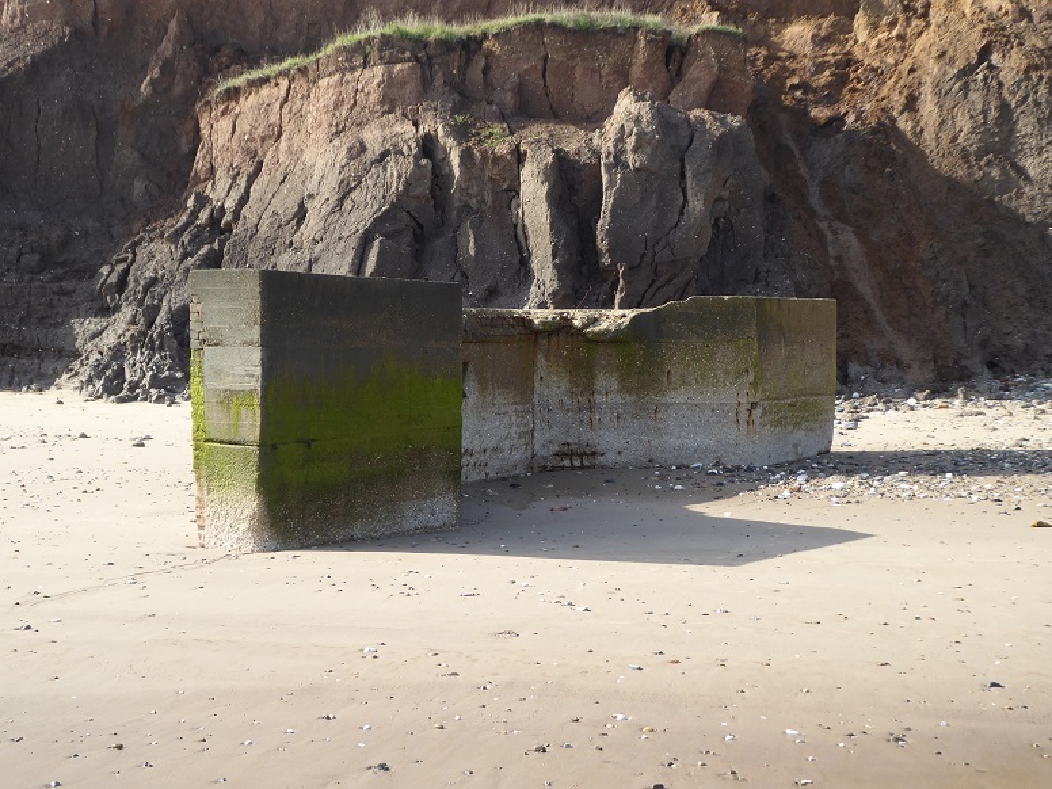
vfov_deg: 25.7
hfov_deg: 33.8
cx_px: 526
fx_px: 1732
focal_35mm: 57
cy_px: 394
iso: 100
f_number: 4.1
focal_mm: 9.6
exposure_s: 1/250
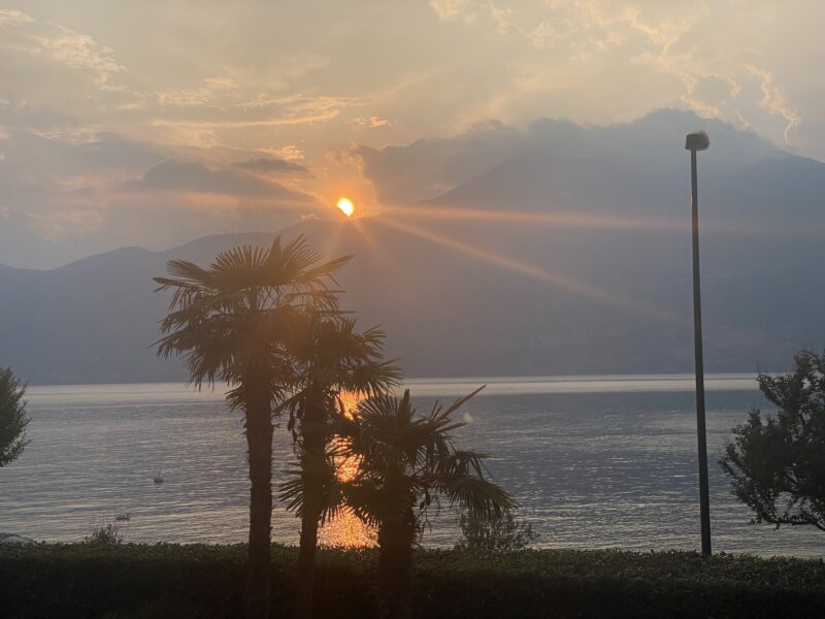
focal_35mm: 52
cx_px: 412
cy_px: 310
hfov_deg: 36.8
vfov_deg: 28.0
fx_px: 1239
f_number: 2
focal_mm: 6
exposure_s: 1/2994
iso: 25
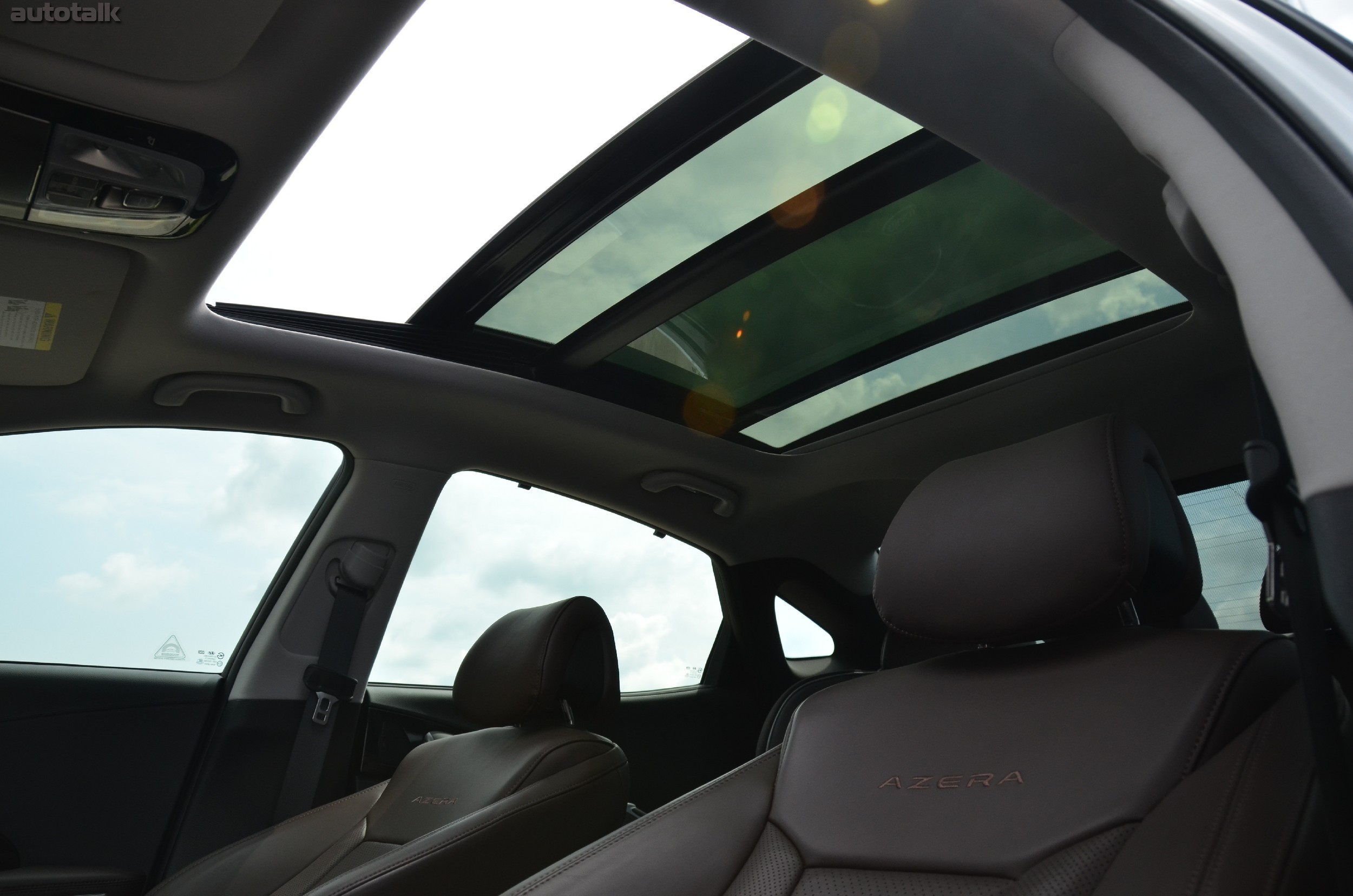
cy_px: 448
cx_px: 676
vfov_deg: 47.7
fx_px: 1013
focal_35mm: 27
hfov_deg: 67.5
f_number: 5
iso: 400
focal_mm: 18
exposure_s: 1/1250
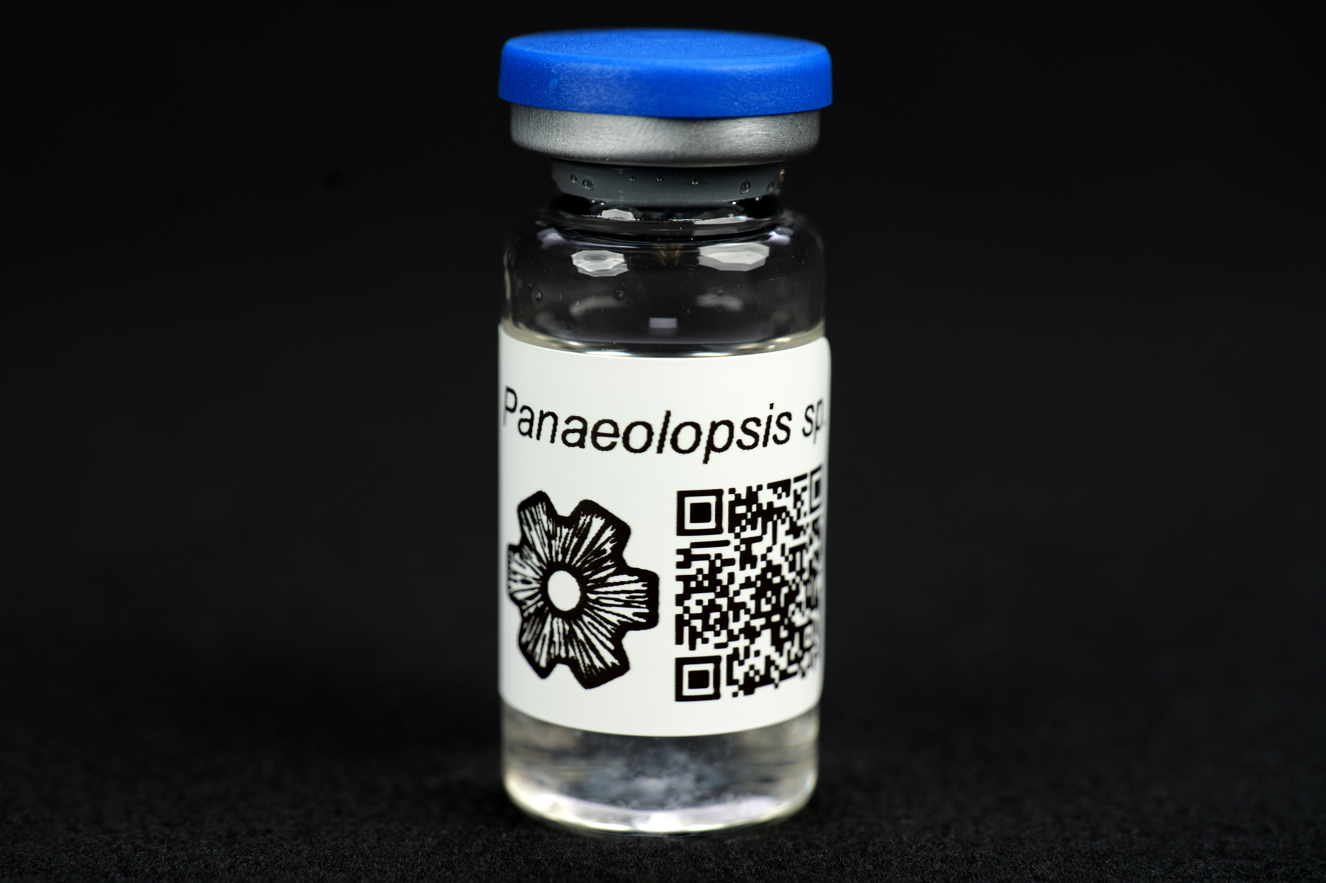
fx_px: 2946
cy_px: 442
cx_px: 663
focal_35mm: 80
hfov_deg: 25.4
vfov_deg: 17.1
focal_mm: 80
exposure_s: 1/60
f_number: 8
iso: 100
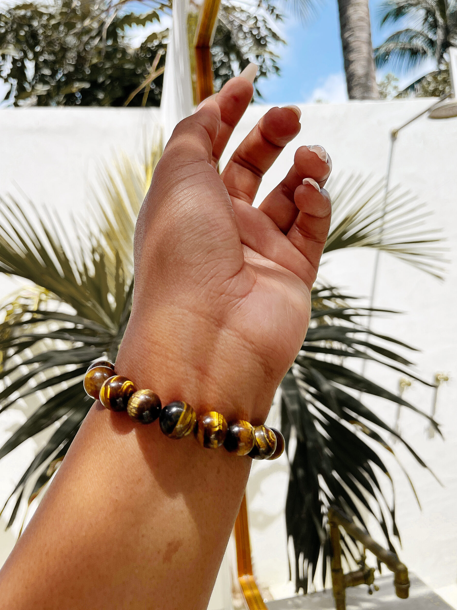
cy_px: 304
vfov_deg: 63.4
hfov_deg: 49.7
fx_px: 493
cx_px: 225
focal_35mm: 28
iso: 50
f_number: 1.6
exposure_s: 1/3205
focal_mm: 4.2
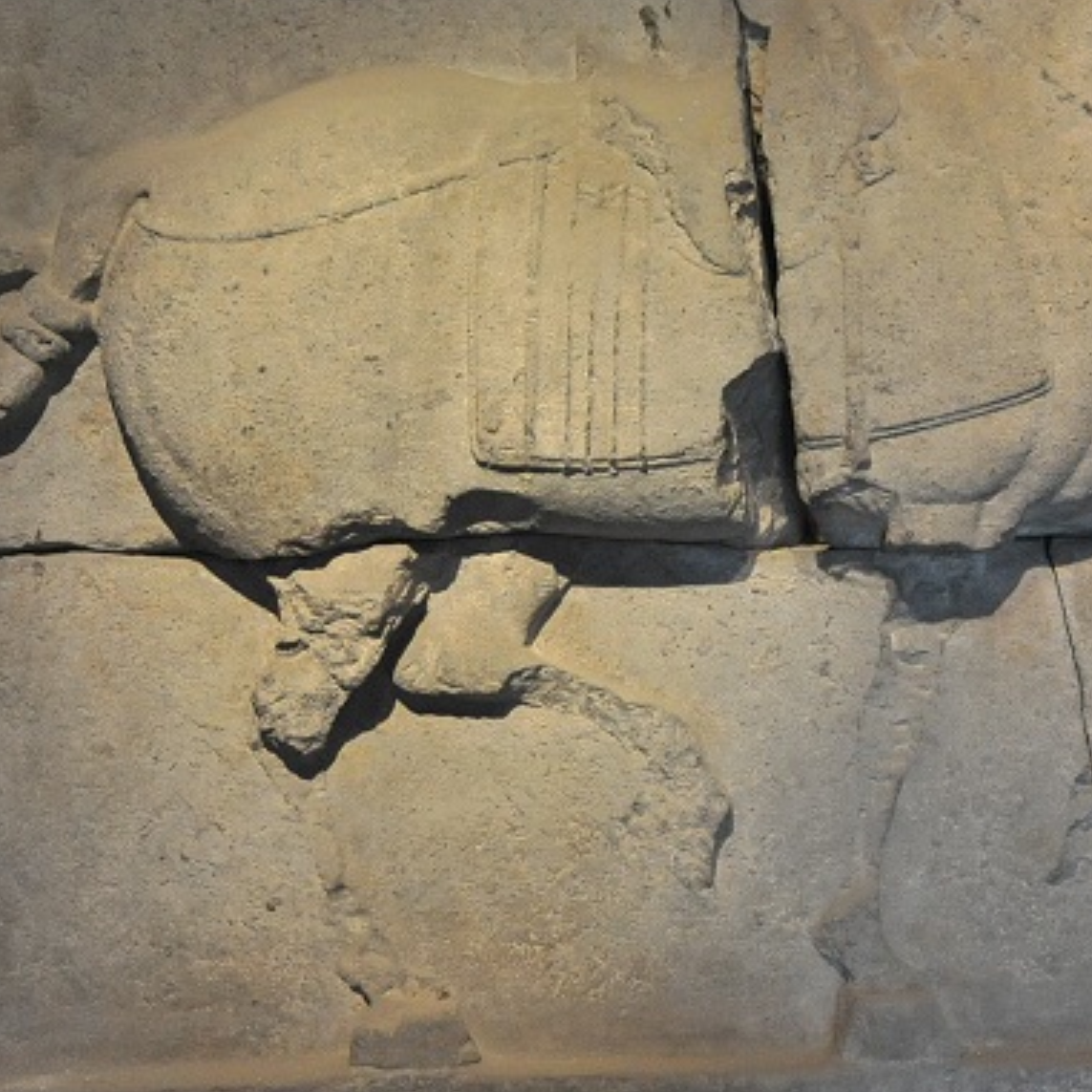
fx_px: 2605
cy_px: 393
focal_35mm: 73
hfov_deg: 23.4
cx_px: 861
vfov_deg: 23.6
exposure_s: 1/160
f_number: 6.3
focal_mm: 44
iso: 6400
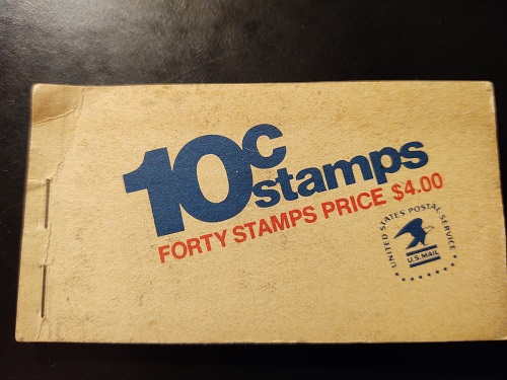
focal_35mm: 27
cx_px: 254
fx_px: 395
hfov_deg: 65.3
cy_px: 190
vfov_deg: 51.4
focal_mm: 4.75
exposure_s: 1/60
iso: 369
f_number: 1.7
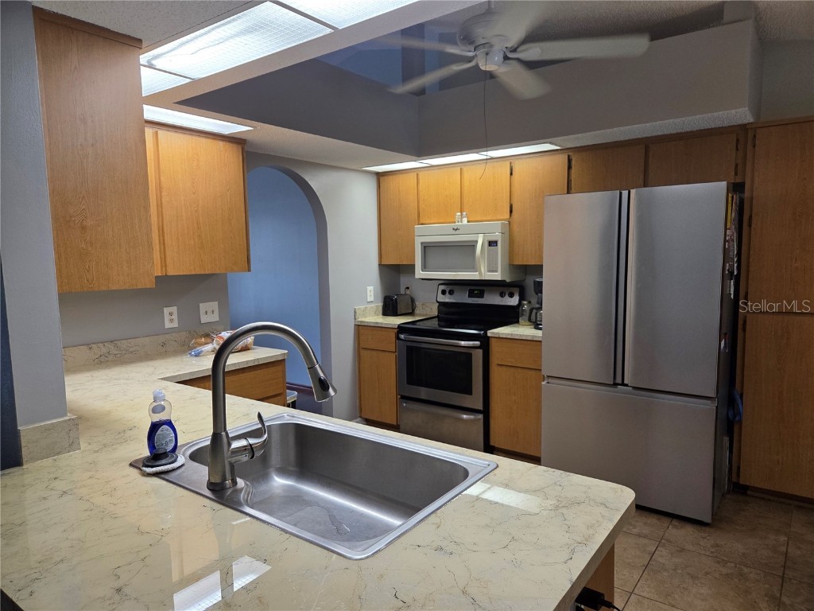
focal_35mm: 23
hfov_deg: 73.9
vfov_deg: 58.9
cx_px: 407
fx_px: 541
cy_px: 306
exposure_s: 1/120
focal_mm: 5.4
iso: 200
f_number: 1.8
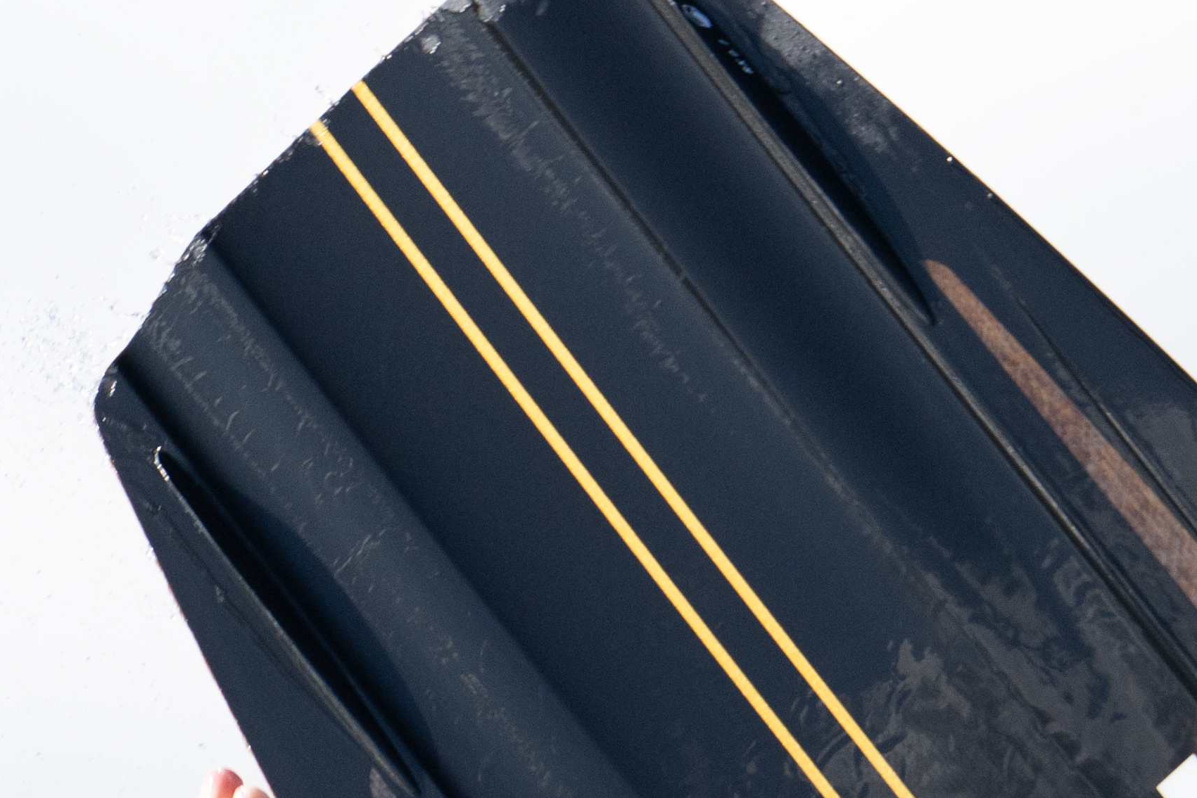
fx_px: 64566
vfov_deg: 0.7
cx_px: 359
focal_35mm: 1942
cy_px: 1619
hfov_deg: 1.1
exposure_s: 1/2500
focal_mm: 400
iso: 400
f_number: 4.5
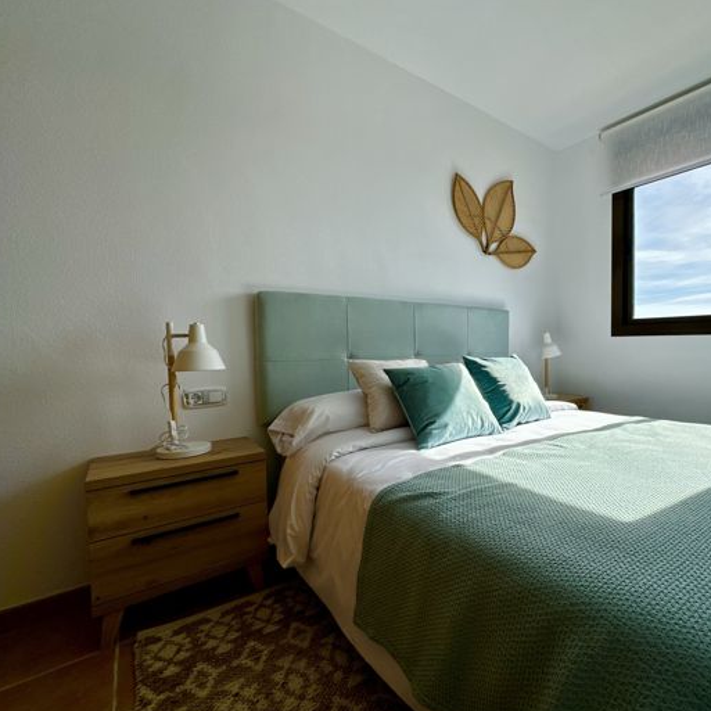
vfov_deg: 84.0
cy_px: 360
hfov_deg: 81.1
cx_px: 475
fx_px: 395
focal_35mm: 17
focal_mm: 2.22
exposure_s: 1/1221
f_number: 2.2
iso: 40
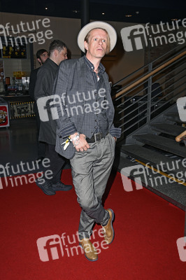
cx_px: 93
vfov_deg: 53.2
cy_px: 140
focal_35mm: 36
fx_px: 279
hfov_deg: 36.8
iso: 640
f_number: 5.6
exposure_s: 1/100
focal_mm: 36
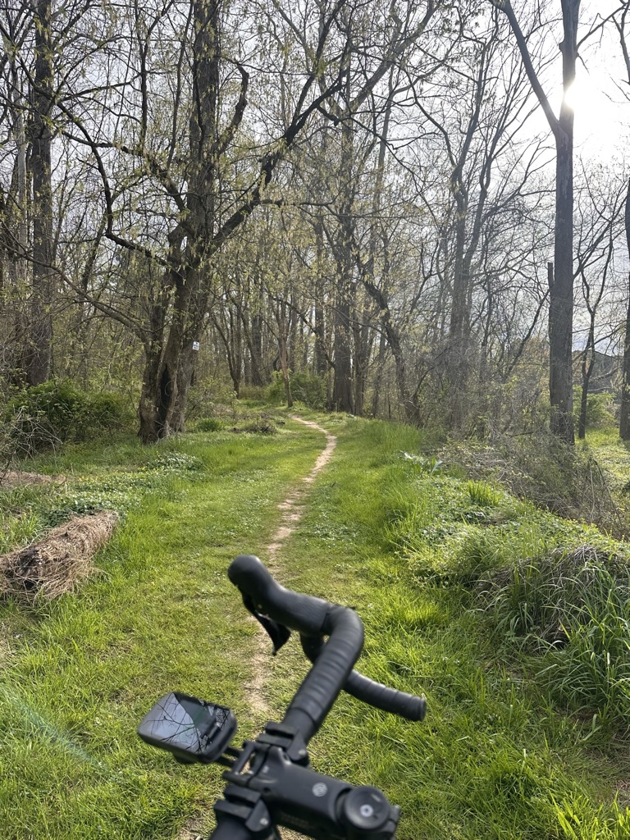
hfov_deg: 56.8
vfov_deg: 71.6
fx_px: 582
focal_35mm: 24
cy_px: 420
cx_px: 315
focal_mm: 6.86
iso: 80
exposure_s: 1/1692
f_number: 1.78
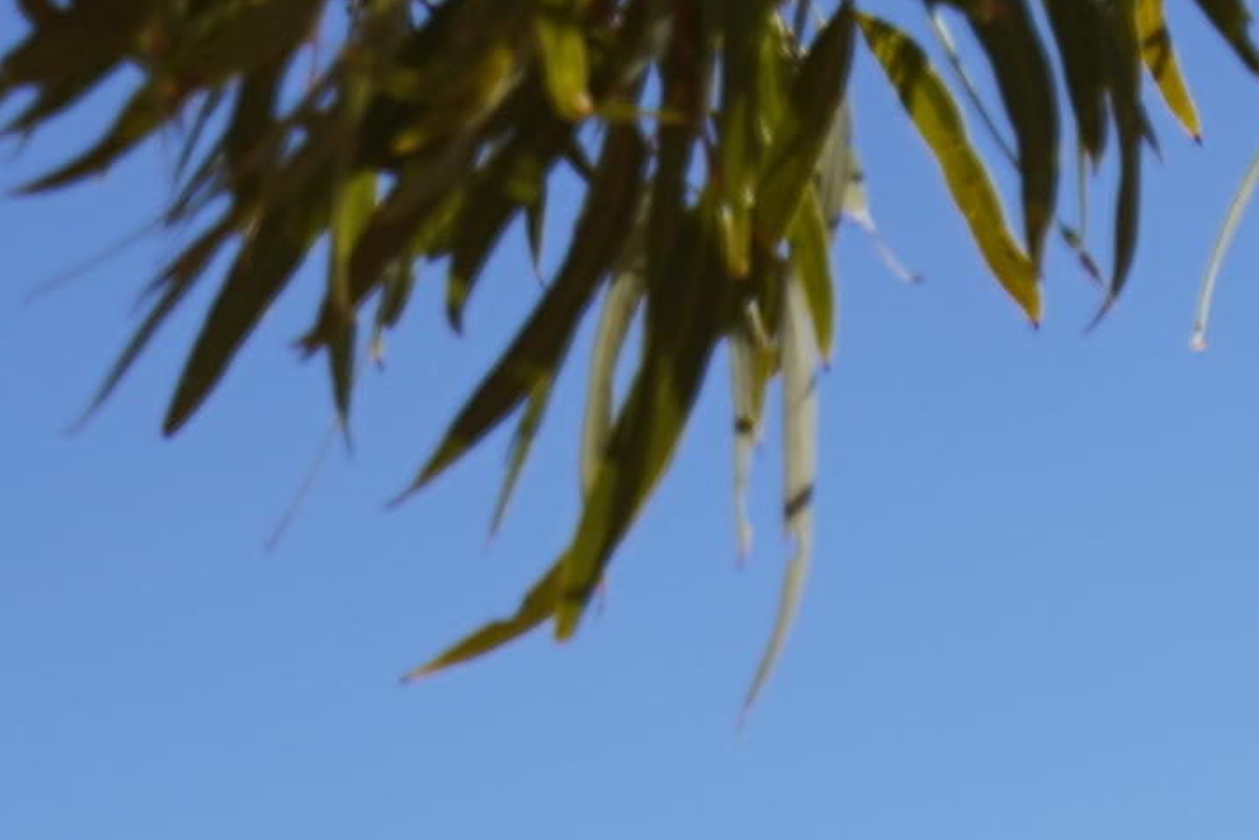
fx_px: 8602
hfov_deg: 8.3
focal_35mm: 246
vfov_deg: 5.2
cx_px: 1337
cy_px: 2734
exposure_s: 1/1250
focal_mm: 35
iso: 100
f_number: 4
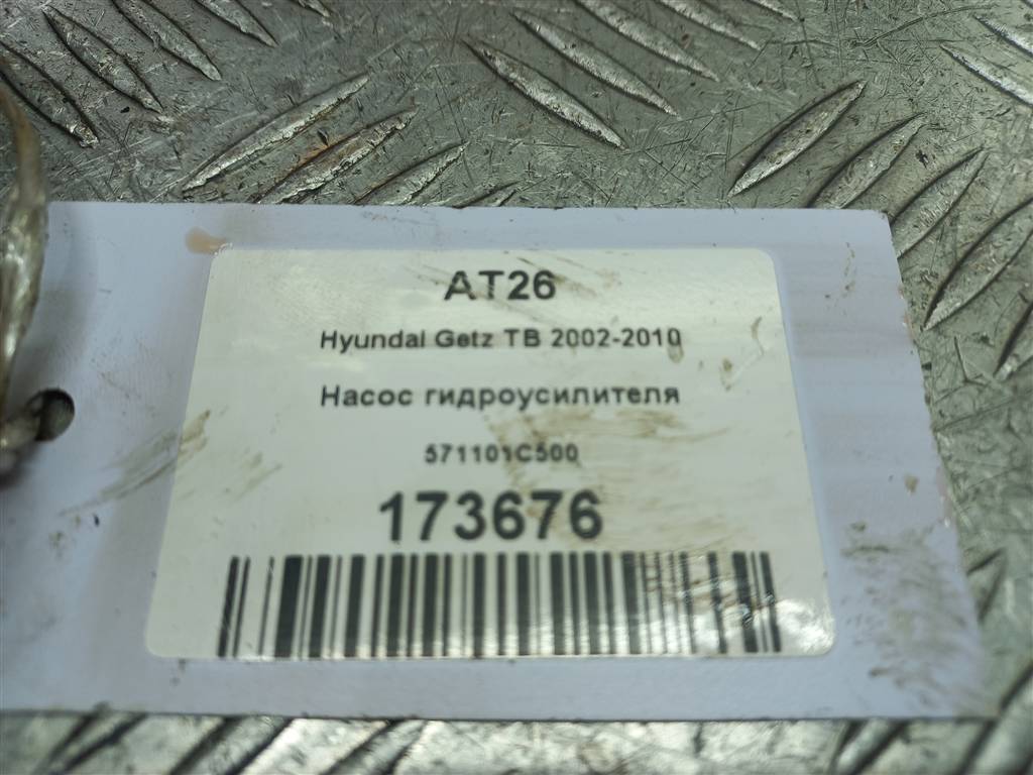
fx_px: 746
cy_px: 388
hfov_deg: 69.4
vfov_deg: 54.9
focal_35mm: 25
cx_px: 516
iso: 40
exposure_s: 1/50
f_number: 1.8
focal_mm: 4.6
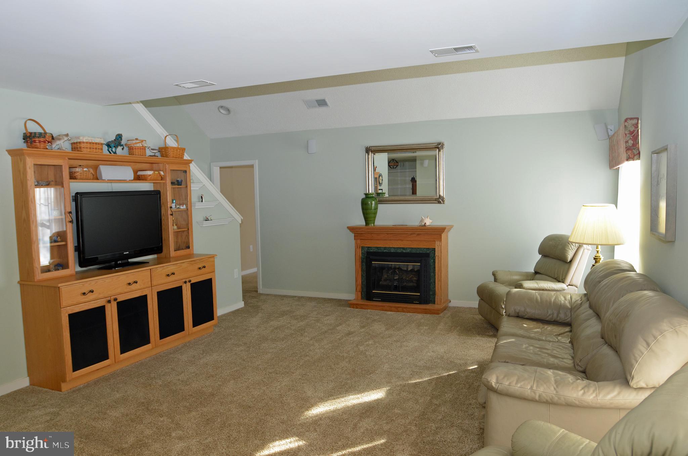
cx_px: 344
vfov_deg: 36.7
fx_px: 687
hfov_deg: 53.2
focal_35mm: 36
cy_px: 228
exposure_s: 1/60
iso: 500
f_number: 4
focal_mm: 24
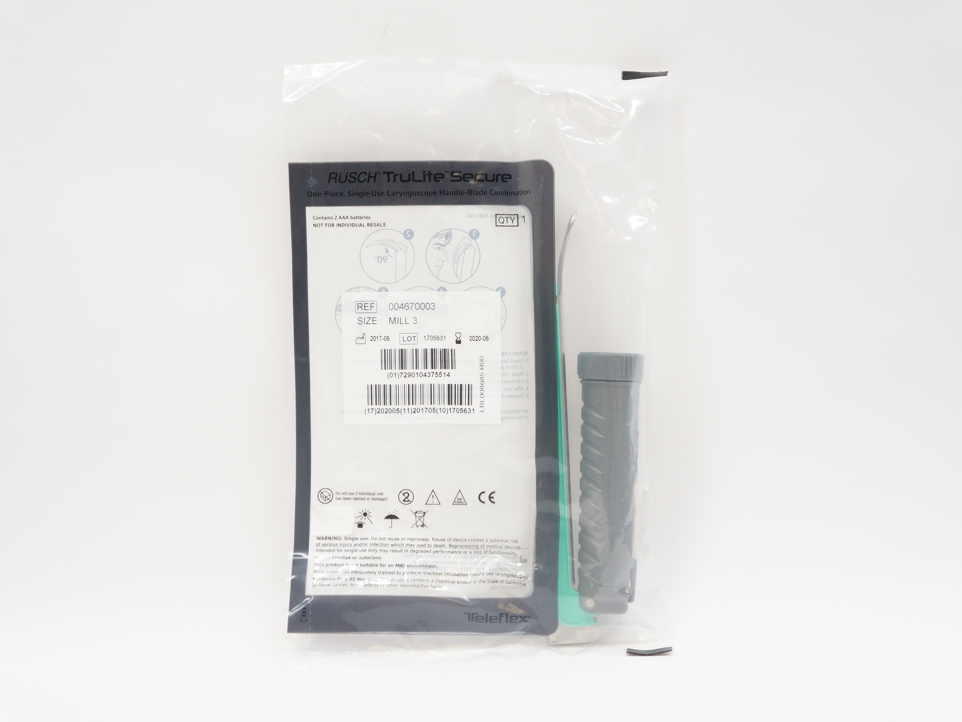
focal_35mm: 49
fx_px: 1362
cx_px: 478
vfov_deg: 29.7
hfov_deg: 38.9
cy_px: 360
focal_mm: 30
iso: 400
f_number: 5
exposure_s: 1/60
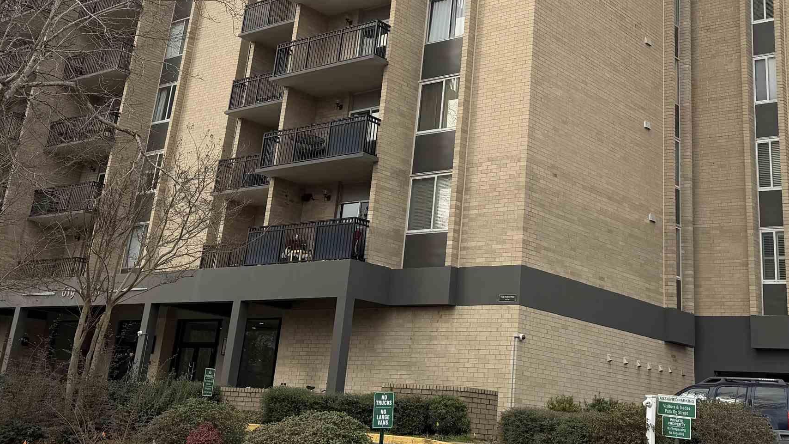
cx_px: 463
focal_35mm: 47
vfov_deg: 24.6
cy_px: 33
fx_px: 983
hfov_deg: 43.6
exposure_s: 1/2801
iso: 80
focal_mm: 6.76
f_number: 1.78
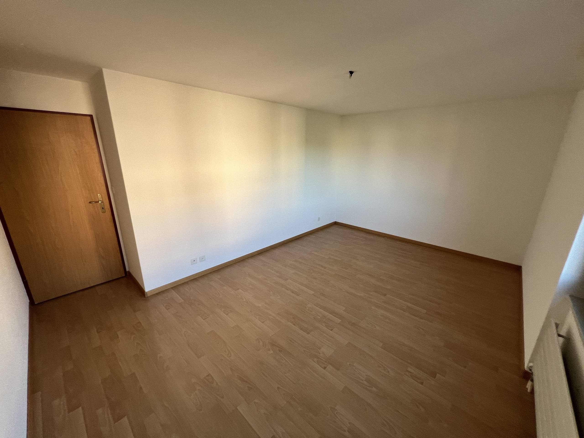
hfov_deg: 106.2
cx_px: 292
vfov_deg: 89.9
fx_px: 219
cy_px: 219
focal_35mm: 13
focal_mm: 1.57
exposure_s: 1/99
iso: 80
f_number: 1.8
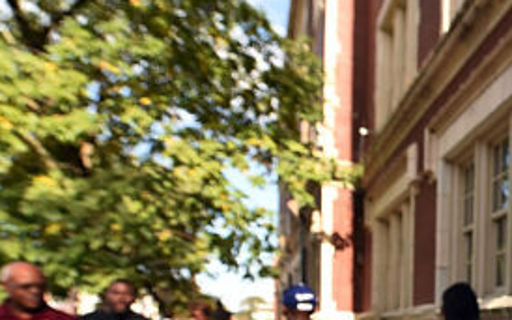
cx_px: 656
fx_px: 558
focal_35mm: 40
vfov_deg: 28.0
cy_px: 382
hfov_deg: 35.2
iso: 640
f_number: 5
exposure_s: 1/1600
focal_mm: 14
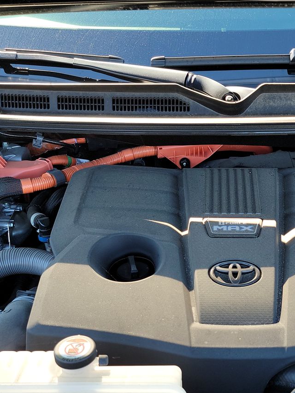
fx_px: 511
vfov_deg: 41.3
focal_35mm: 45
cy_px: 276
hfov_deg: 31.9
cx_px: 199
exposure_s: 1/59
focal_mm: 6.7
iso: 51
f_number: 1.8
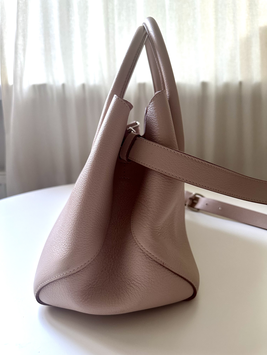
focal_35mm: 24
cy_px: 178
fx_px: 247
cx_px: 134
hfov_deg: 56.8
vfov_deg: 71.6
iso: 250
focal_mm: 6.86
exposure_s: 1/60
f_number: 1.78
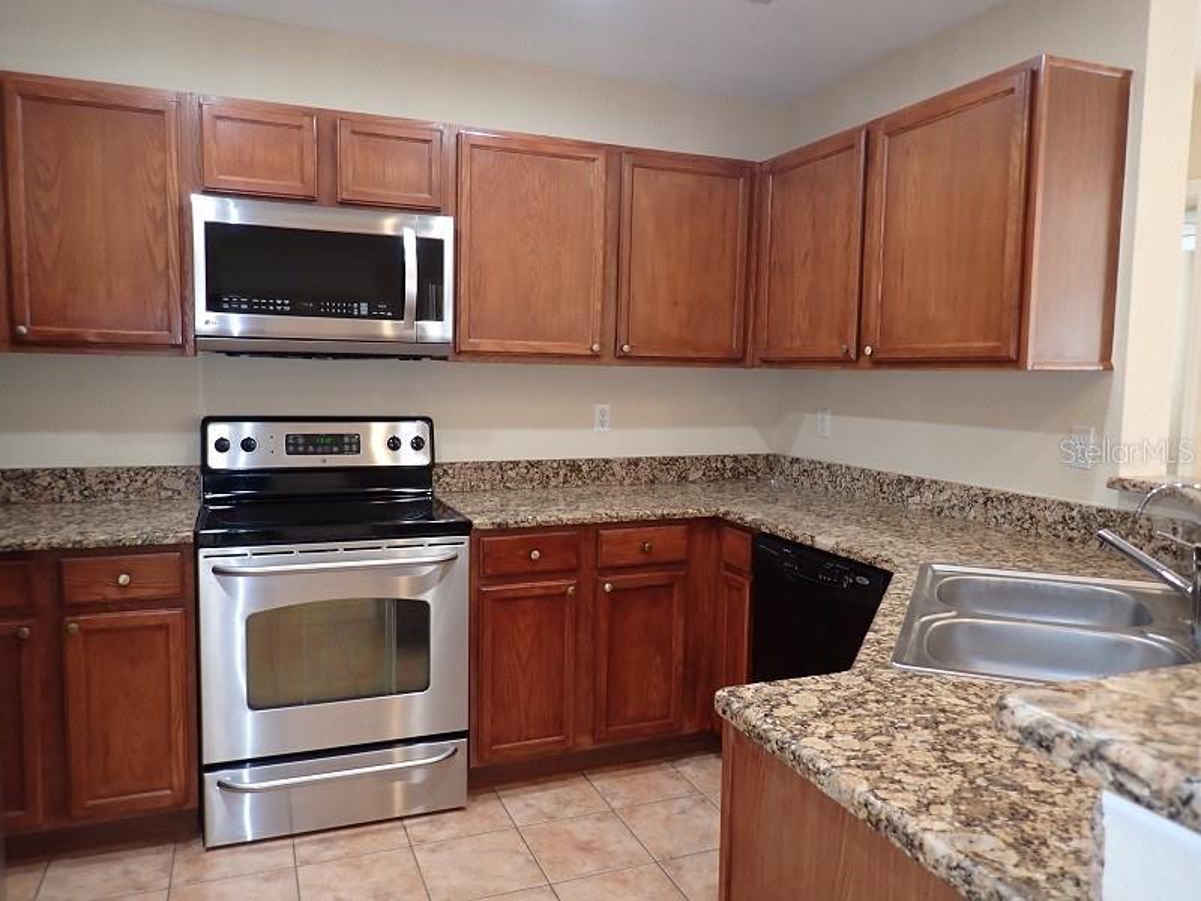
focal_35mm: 25
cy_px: 450
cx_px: 600
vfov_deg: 54.9
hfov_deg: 69.4
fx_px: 867
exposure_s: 1/30
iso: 200
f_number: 2
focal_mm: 4.5
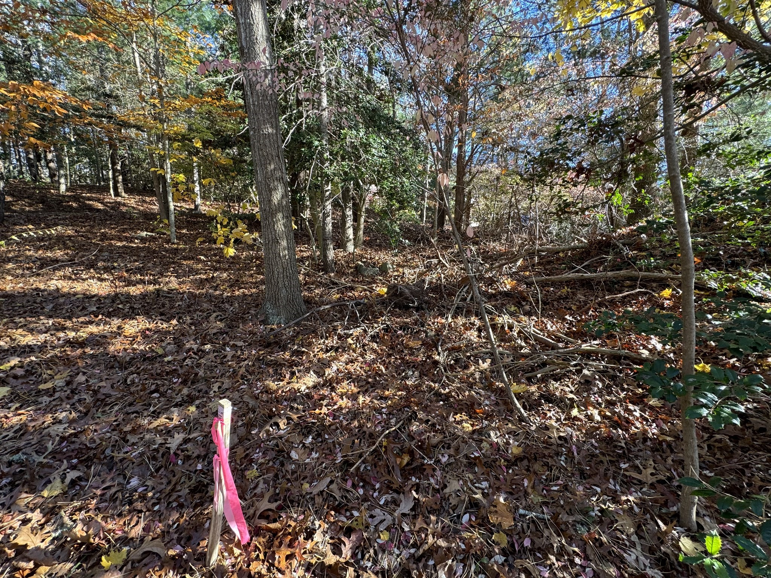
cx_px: 386
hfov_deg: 102.1
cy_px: 289
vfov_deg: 85.7
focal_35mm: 14
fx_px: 312
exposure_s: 1/99
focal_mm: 2.22
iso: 80
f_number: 2.2
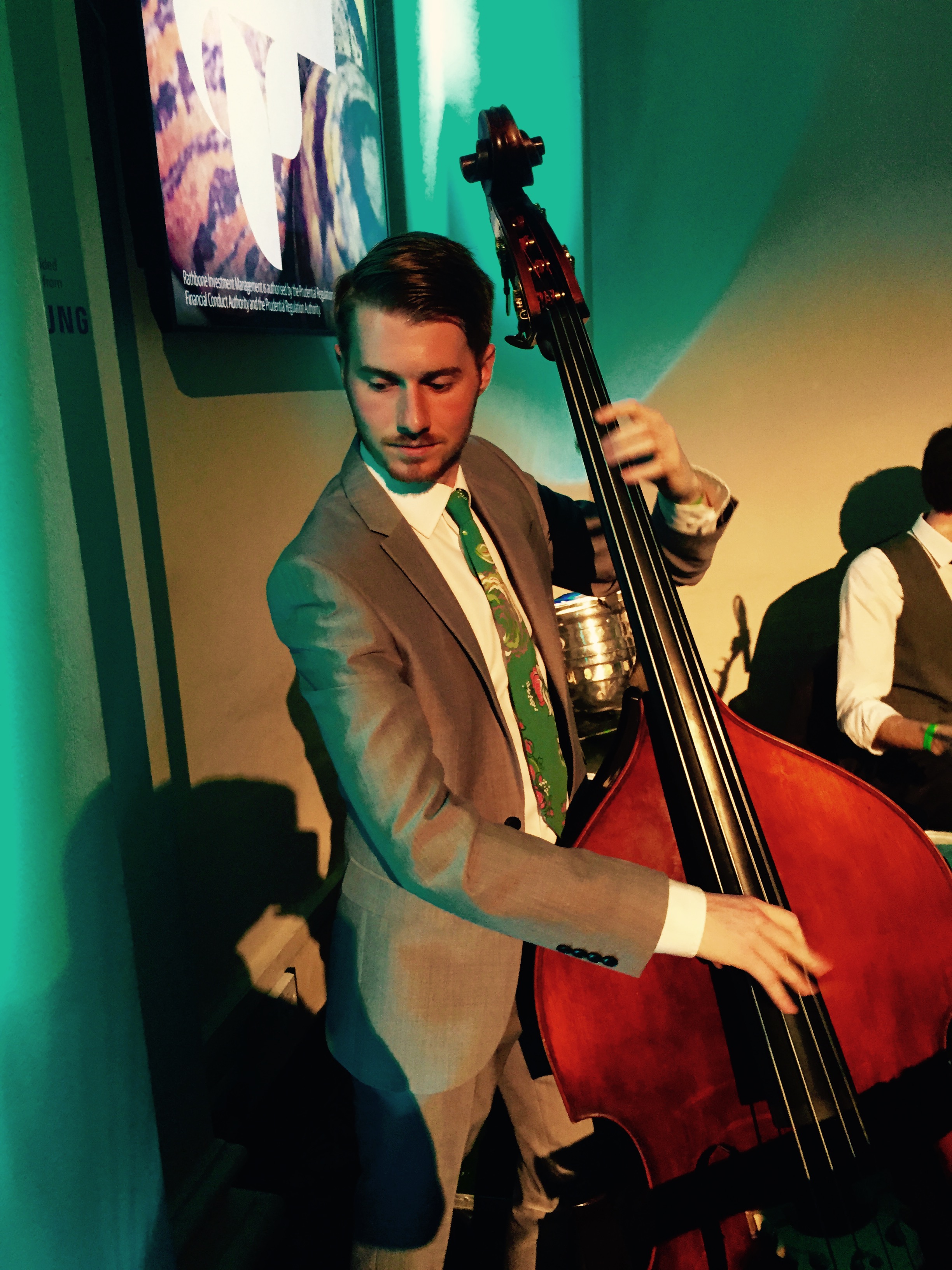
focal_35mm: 29
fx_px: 1063
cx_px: 476
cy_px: 635
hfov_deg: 48.2
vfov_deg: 61.7
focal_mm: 4.15
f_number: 2.2
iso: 160
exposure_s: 1/30
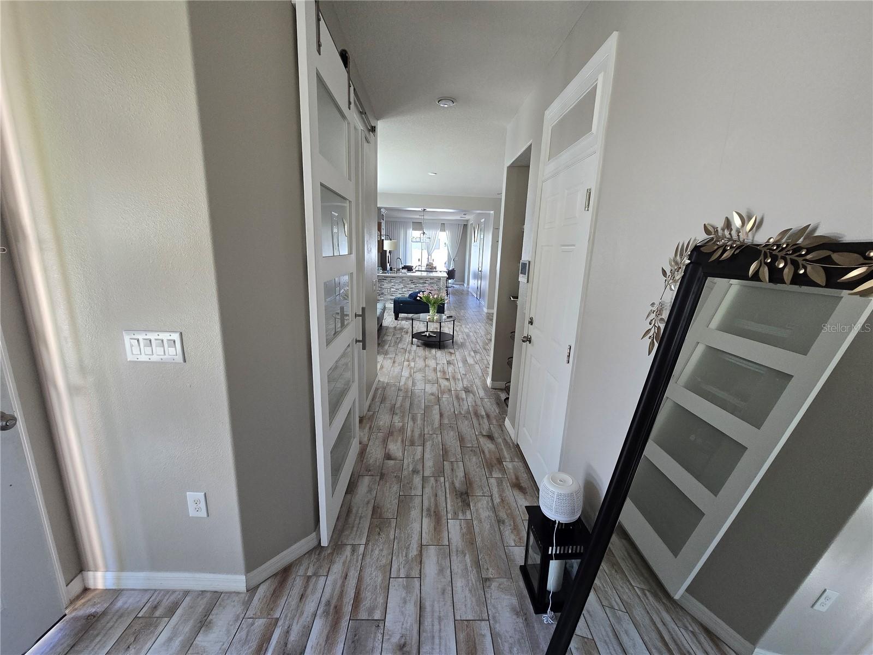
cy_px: 328
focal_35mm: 13
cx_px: 436
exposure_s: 1/60
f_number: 2.2
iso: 320
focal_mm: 2.2
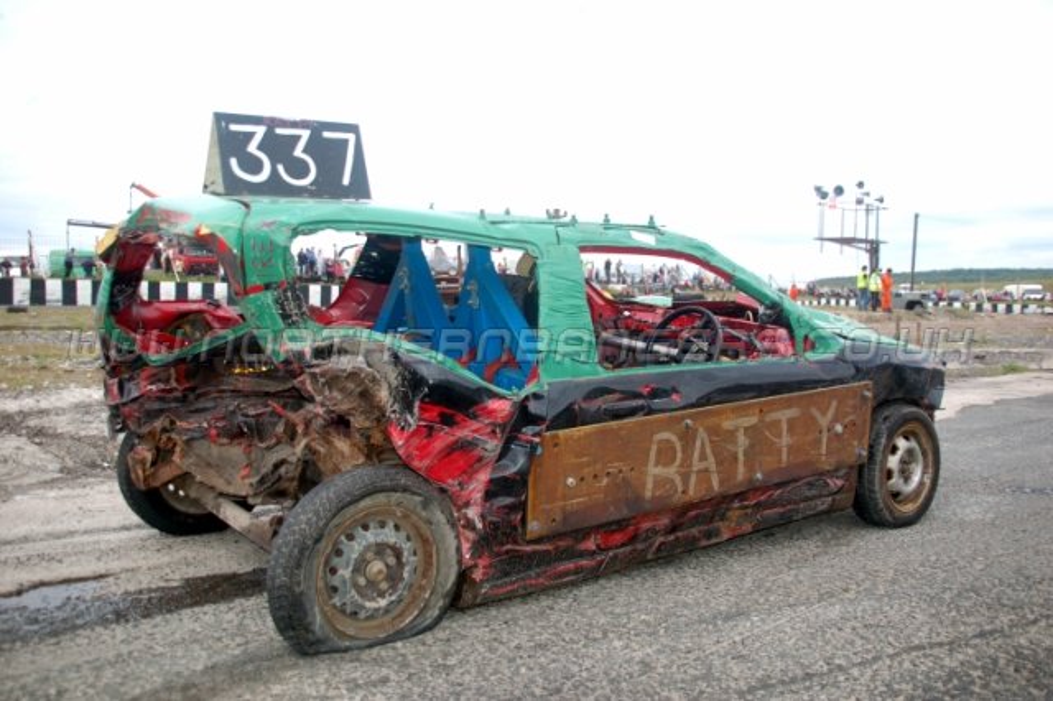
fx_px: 965
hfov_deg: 57.2
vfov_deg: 39.9
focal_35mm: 33
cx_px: 526
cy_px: 350
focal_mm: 22
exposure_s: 1/500
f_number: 4
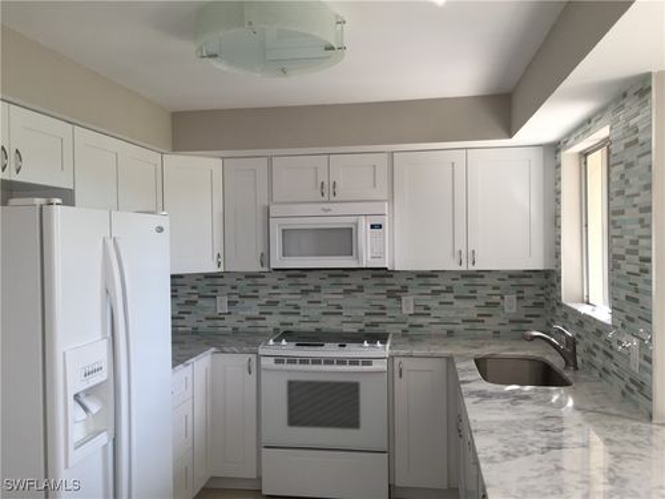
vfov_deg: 48.2
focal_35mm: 29
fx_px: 557
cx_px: 332
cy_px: 250
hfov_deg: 61.7
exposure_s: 1/60
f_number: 2.2
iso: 40
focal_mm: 4.15
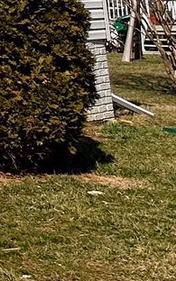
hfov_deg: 6.1
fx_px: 1282
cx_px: -604
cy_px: -267
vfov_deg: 11.4
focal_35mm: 167
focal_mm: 6.86
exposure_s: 1/8197
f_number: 1.78
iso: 80
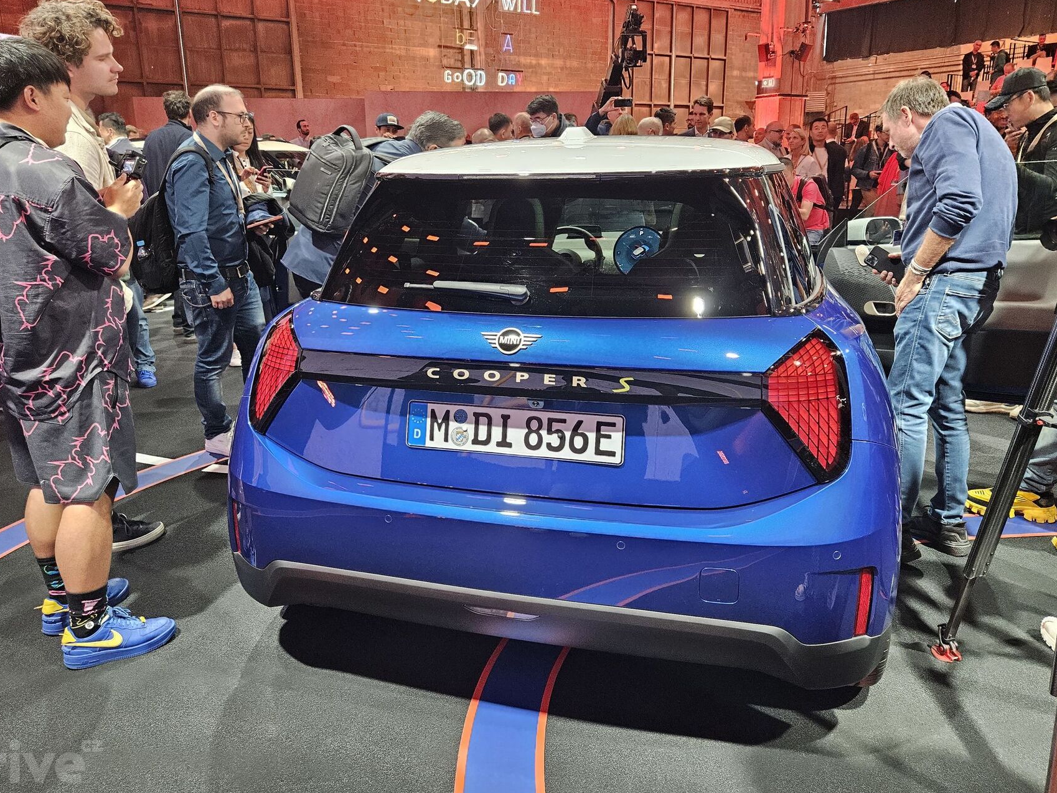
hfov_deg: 67.3
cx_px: 520
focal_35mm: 26
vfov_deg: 53.0
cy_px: 354
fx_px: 794
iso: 640
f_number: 1.8
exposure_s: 1/106
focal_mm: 5.4
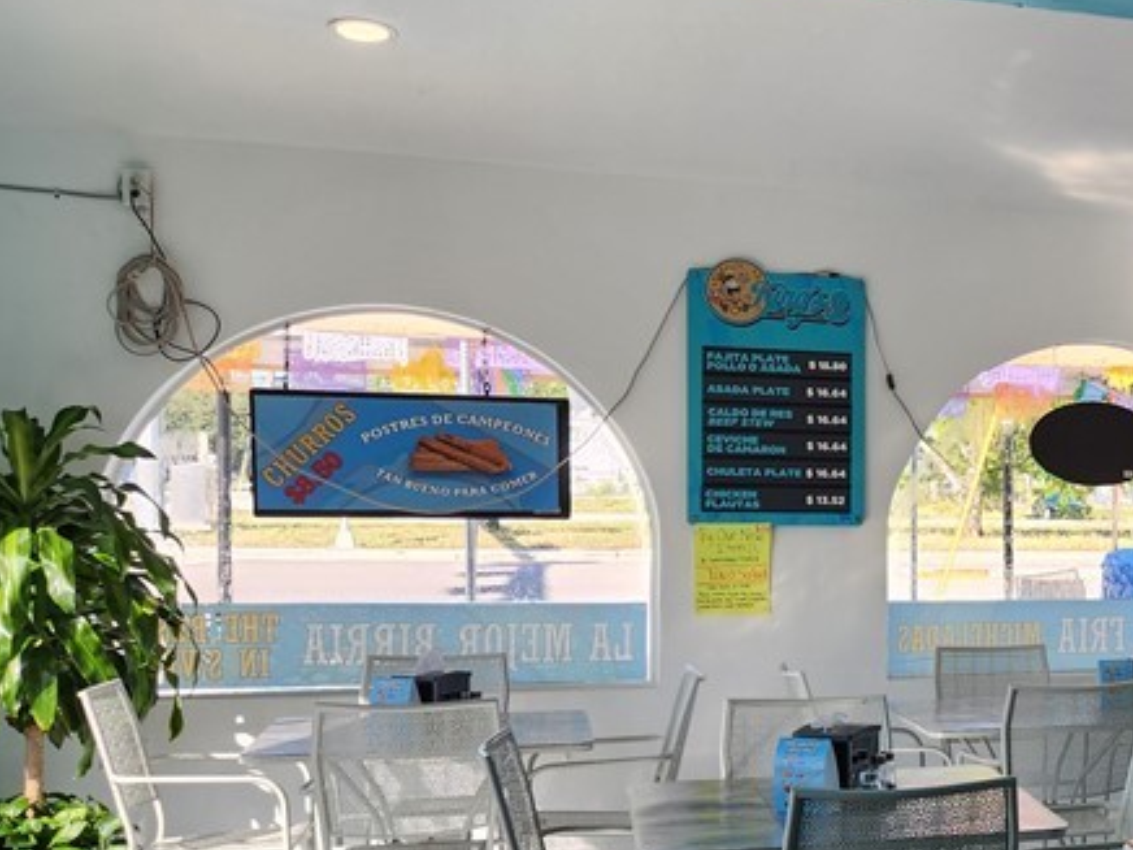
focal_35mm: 54
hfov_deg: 31.6
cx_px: 1240
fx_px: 1767
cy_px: 548
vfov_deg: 26.9
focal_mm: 5.4
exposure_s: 1/201
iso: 20
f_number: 1.8
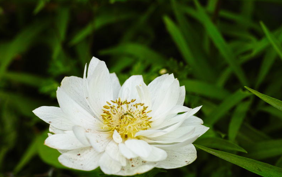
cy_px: 98
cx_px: 131
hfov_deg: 21.2
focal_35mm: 98
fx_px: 753
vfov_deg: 13.4
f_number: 6.3
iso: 200
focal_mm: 50
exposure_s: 1/500
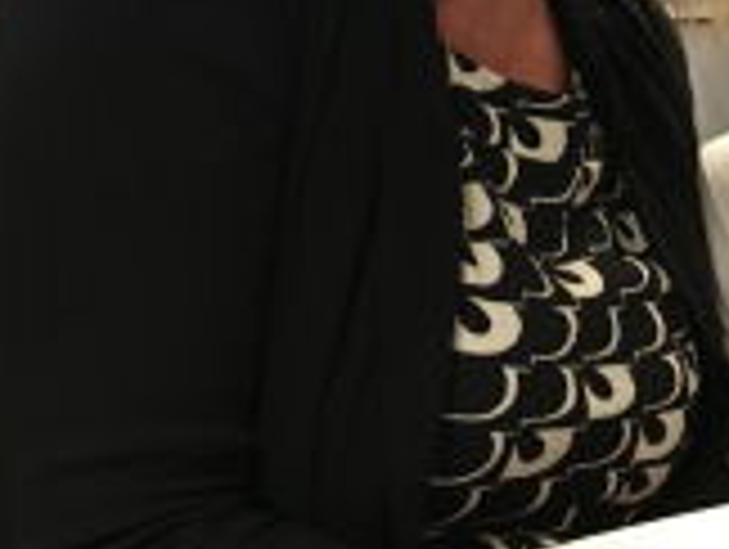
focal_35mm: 89
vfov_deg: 16.6
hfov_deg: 20.6
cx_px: 855
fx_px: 1877
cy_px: 178
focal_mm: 4.15
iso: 400
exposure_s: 1/17
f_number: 2.2
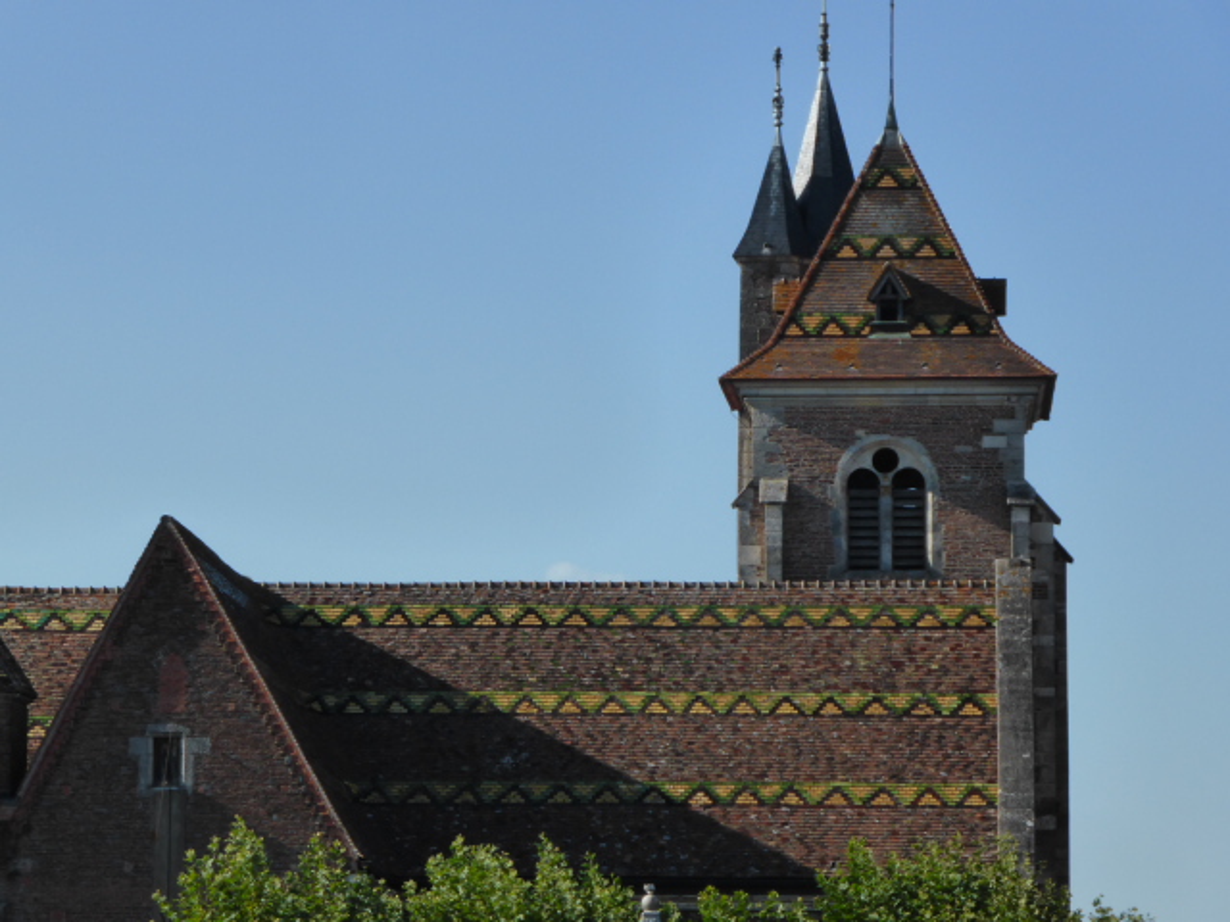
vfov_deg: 9.3
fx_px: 5685
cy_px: 461
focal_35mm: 160
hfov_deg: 12.3
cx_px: 615
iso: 160
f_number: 5.4
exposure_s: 1/640
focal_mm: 25.9
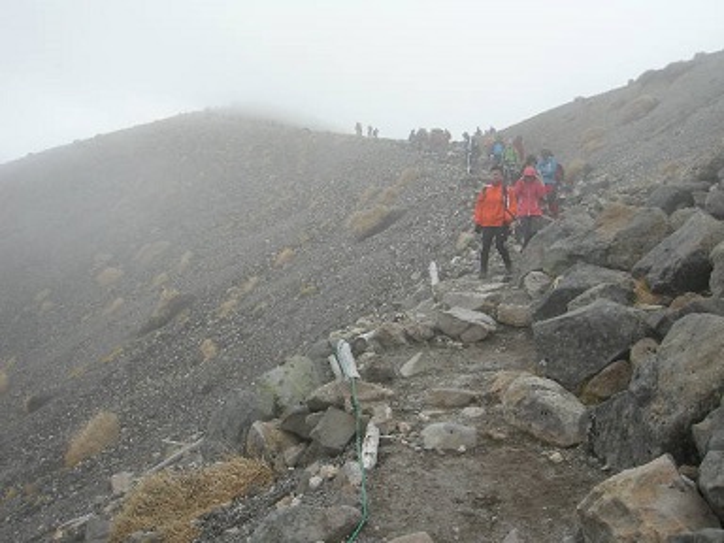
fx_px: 753
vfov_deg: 39.7
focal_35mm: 36
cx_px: 362
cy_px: 272
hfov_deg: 51.4
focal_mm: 7.5
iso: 64
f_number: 5.4
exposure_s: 1/242
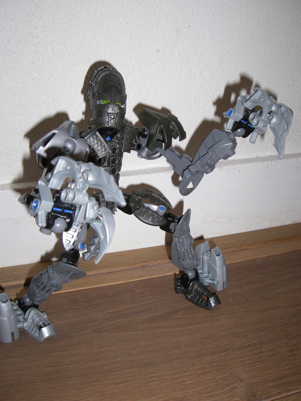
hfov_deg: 36.0
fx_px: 464
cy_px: 198
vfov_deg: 46.8
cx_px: 144
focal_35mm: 40
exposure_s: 1/50
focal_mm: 6.2
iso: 200
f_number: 2.7
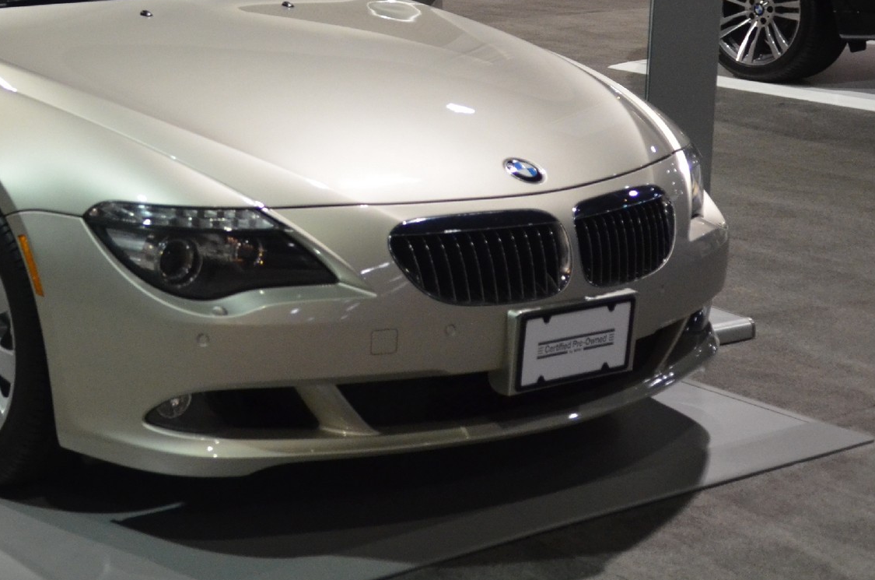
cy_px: 28
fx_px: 1940
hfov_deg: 24.8
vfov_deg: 16.7
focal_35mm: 80
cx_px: 131
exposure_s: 1/60
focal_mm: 24
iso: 1600
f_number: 2.8
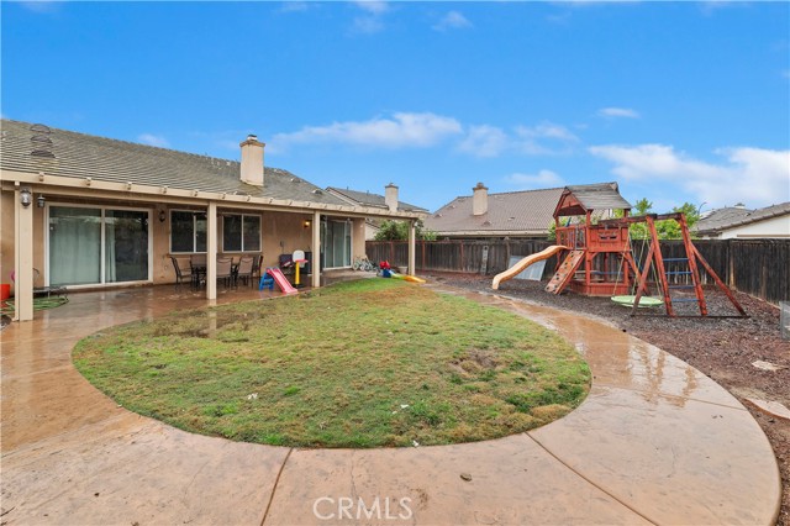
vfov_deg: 81.1
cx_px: 395
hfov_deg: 104.3
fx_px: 307
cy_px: 263
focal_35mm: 14
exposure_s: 1/200
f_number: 10
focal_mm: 14
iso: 500
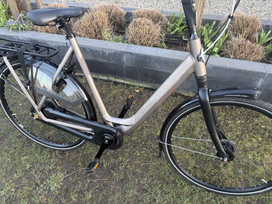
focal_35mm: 26
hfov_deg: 67.3
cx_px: 136
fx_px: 204
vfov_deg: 53.1
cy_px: 102
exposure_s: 1/121
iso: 125
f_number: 1.6
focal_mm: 5.96
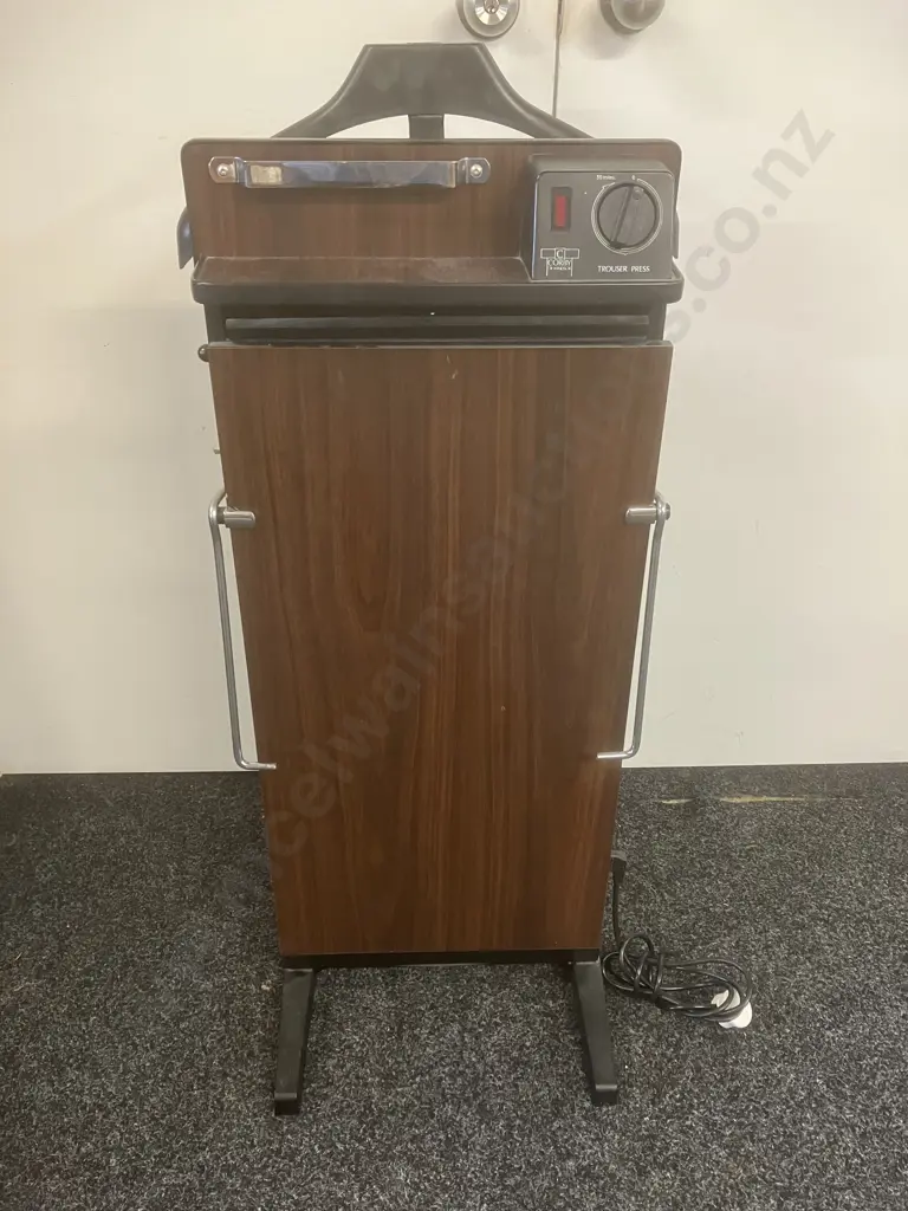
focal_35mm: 28
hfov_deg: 49.7
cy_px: 606
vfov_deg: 63.4
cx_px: 454
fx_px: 979
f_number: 1.8
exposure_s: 1/50
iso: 320
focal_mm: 3.99
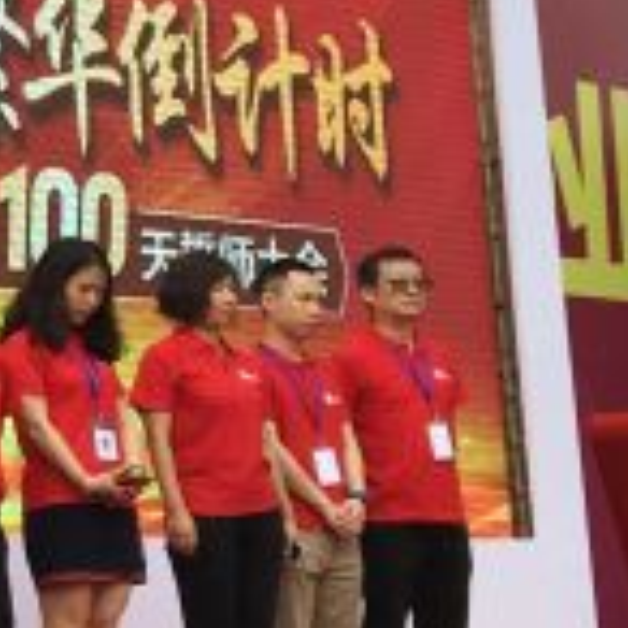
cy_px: 224
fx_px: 2874
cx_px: -908
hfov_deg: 10.6
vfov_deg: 12.5
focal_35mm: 140
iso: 25
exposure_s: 1/596
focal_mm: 4.15
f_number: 2.2
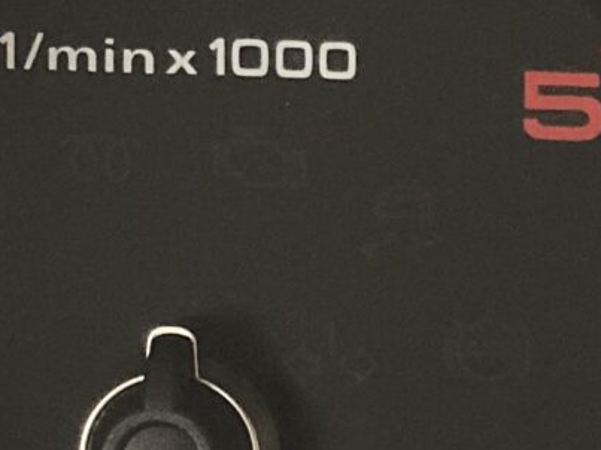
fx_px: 3090
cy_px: 441
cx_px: 1010
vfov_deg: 8.3
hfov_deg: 10.6
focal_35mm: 178
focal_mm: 3.99
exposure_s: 1/25
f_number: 1.8
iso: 320
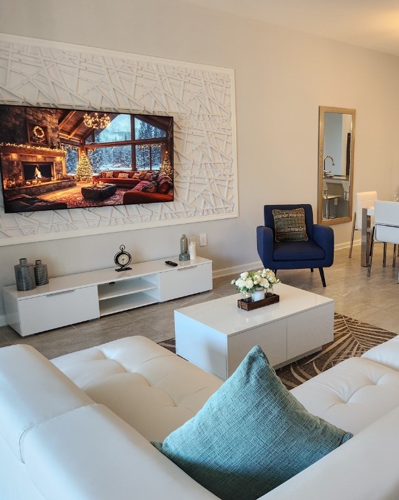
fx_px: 458
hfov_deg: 45.5
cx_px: 298
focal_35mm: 31
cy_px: 249
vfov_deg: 57.2
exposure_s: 1/120
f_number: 1.8
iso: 200
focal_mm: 5.4
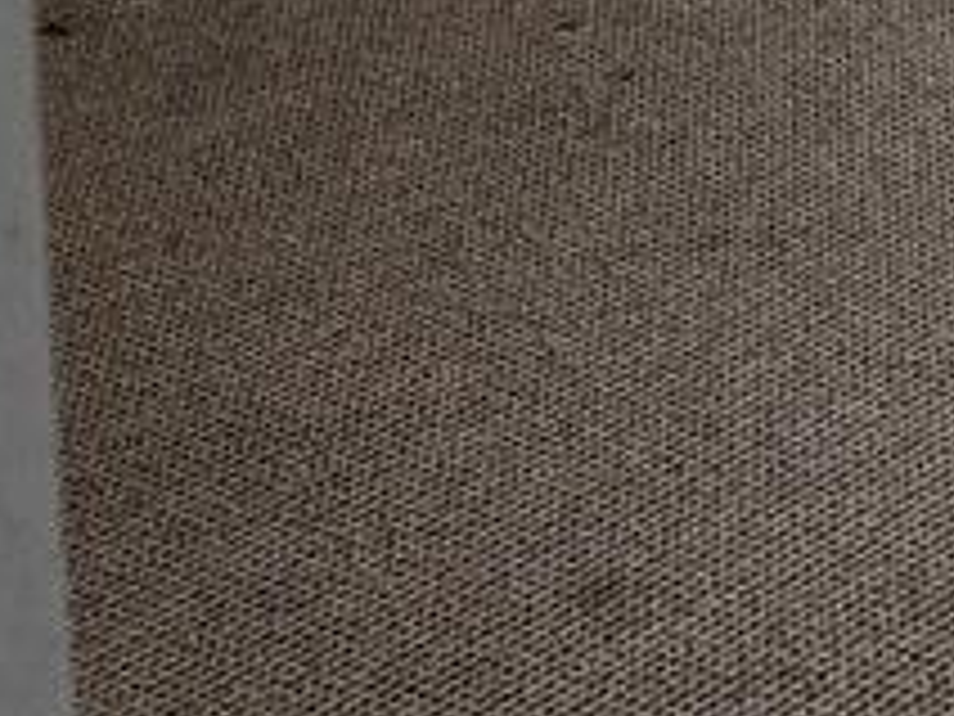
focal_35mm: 181
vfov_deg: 7.3
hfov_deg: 9.0
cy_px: -1427
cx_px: 2786
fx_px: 4988
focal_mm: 6.76
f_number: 1.78
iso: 125
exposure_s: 1/202
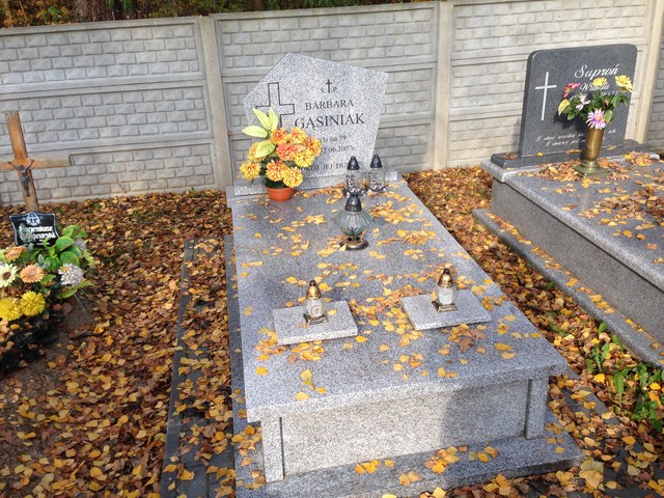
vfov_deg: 42.9
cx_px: 332
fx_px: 633
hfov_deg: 55.4
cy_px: 249
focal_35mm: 33
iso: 50
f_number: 2.4
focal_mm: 4.12
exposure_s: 1/398
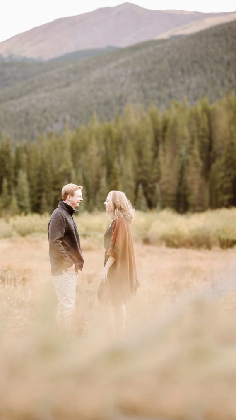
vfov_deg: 23.7
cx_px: 102
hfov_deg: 13.4
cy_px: 210
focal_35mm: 90
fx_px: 1002
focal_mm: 85
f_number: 2
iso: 200
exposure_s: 1/400
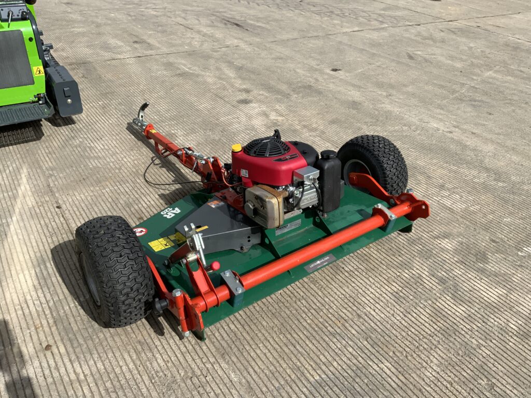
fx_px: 445
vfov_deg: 48.2
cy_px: 199
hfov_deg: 61.7
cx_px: 266
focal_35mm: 29
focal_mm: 3
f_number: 1.8
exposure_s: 1/2667
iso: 16
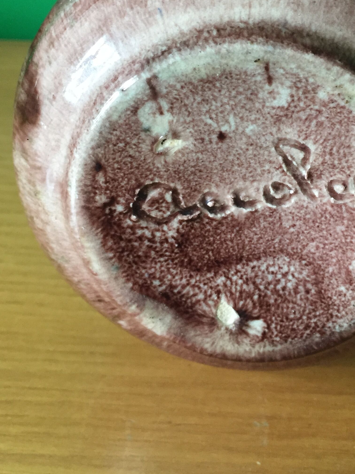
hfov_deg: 30.7
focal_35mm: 47
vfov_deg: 39.8
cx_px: 235
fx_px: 643
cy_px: 146
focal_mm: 4.15
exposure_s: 1/33
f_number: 2.2
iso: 200
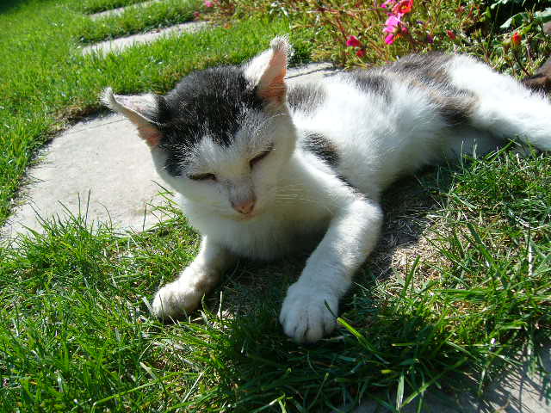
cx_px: 276
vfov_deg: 40.7
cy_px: 206
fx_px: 557
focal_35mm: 35
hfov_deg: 52.6
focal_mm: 5.8
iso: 64
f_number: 5.6
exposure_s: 1/200
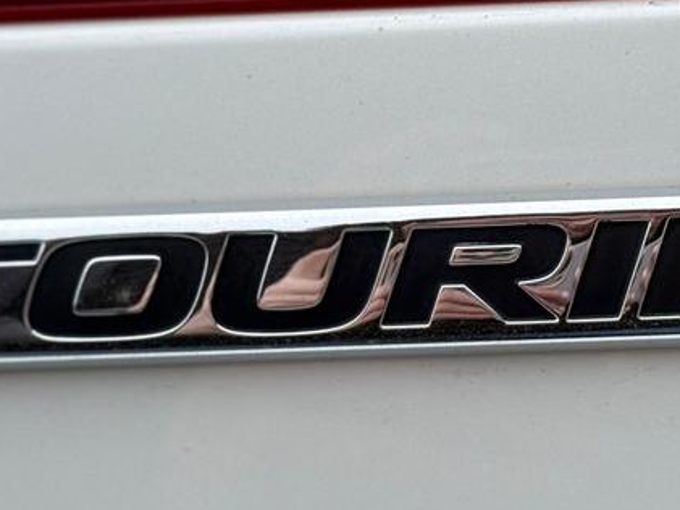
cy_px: 299
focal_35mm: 146
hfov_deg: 13.5
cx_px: 418
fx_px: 2869
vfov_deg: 10.2
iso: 80
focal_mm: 6.76
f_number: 1.78
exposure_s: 1/2762
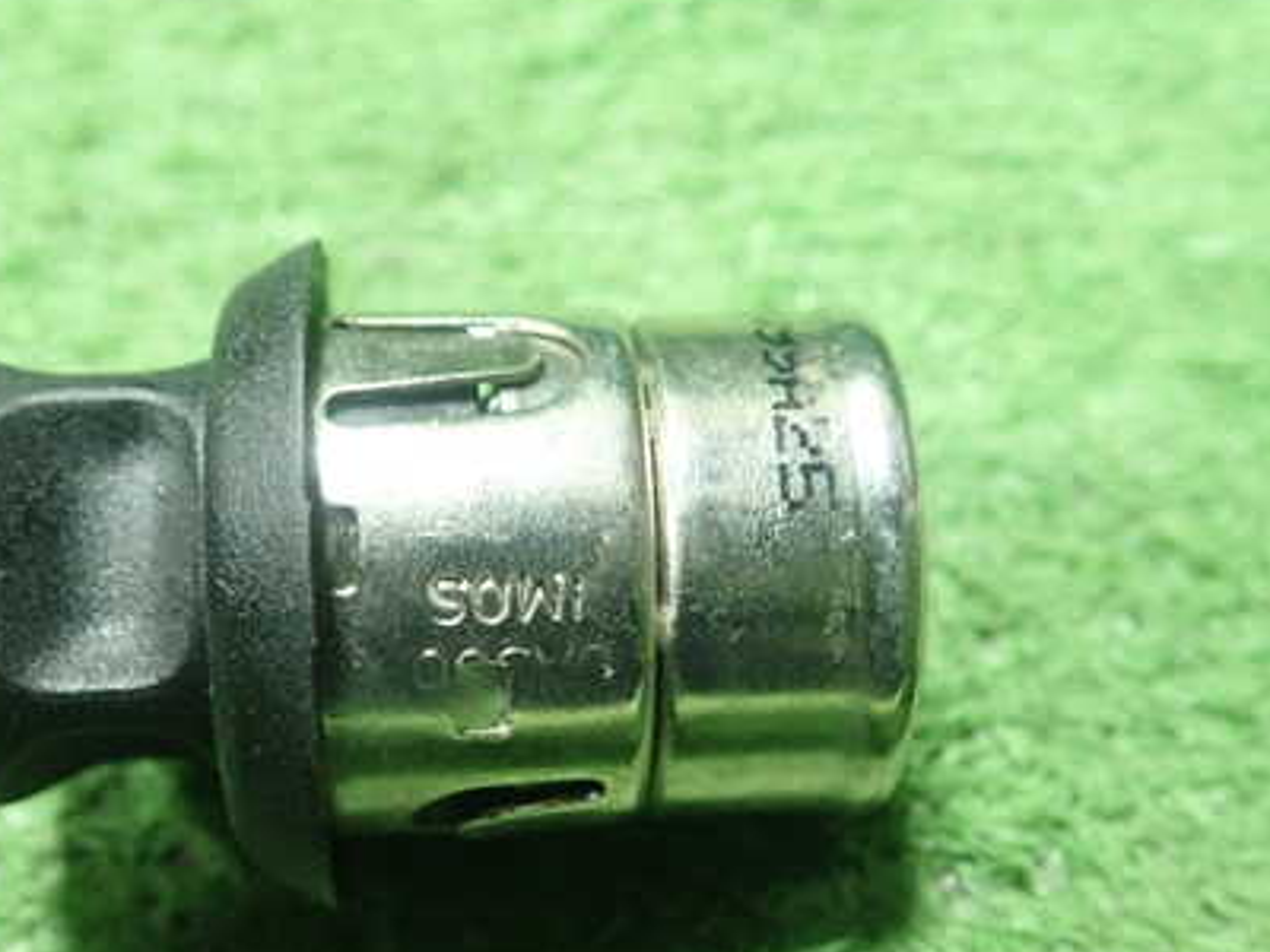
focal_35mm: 45
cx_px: 552
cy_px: 616
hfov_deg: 42.0
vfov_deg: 32.0
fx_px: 1651
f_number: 2.3
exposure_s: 1/80
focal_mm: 5.5
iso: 800
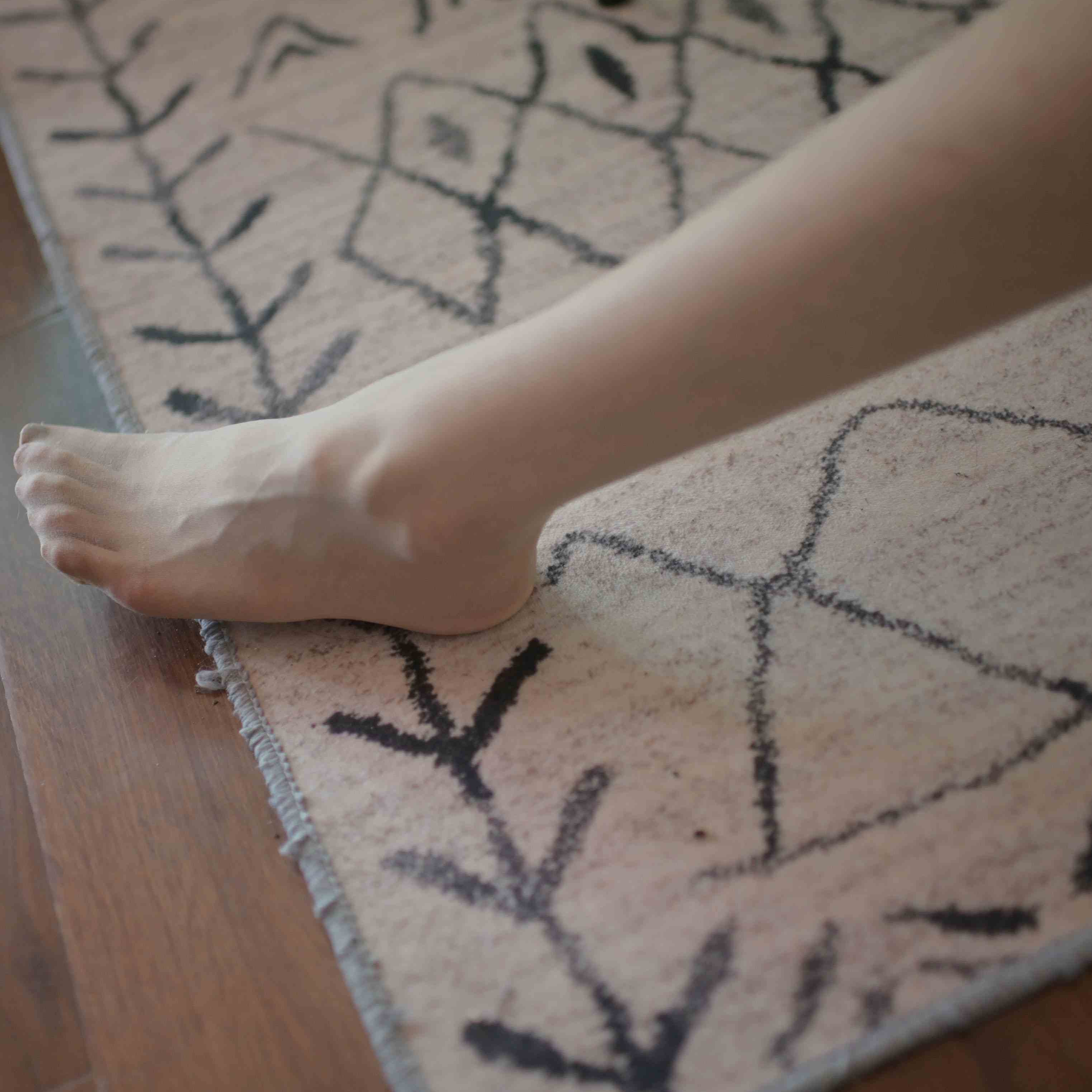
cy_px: 543
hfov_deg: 37.5
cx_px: 469
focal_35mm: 45
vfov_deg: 37.6
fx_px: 1606
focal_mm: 35
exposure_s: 1/160
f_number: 1.6
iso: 640
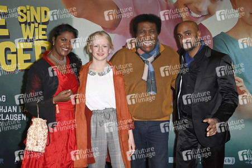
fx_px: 350
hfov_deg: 39.6
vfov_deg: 27.0
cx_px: 126
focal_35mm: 50
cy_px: 84
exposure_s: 1/250
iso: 800
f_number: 6.3
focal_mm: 50
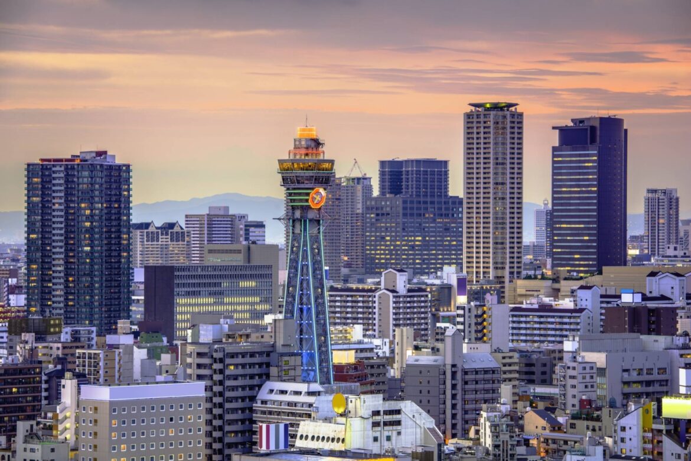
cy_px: 230
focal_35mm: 140
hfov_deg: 14.7
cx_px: 346
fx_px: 2687
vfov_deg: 9.8
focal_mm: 140
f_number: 8
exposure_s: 6
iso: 64
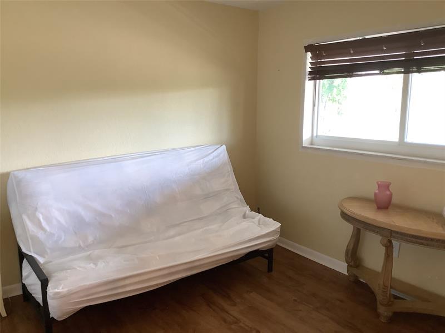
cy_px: 166
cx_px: 222
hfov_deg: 58.4
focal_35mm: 31
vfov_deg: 45.4
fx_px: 399
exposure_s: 1/50
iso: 200
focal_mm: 3.3
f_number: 2.4
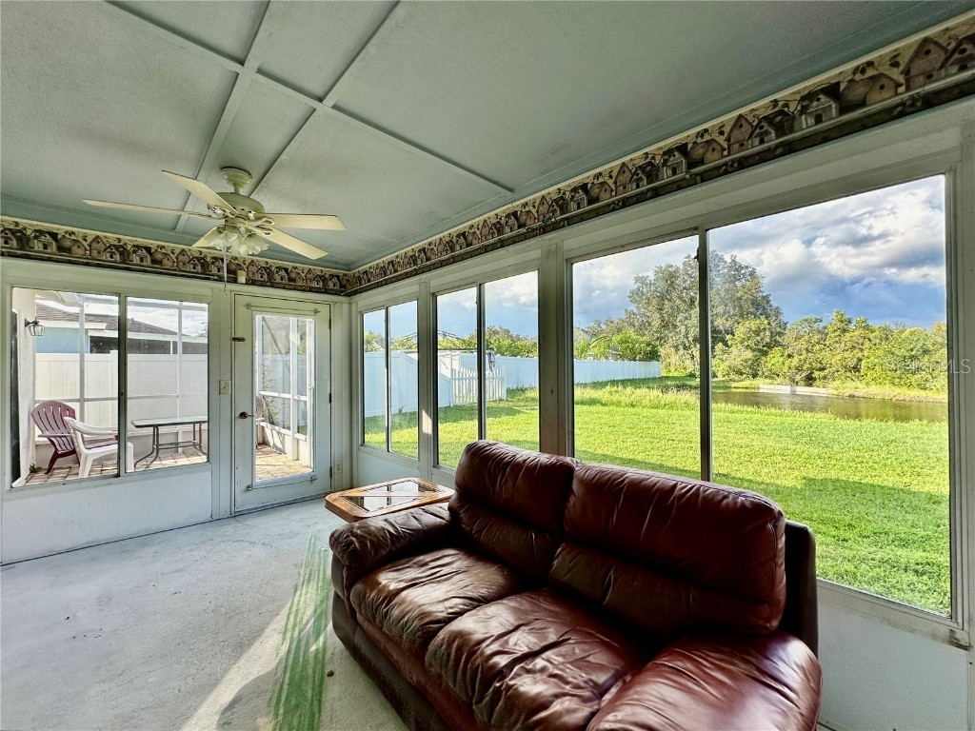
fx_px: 394
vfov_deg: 85.7
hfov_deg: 102.1
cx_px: 488
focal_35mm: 14
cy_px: 366
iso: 40
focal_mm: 2.22
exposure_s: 1/540
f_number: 2.2
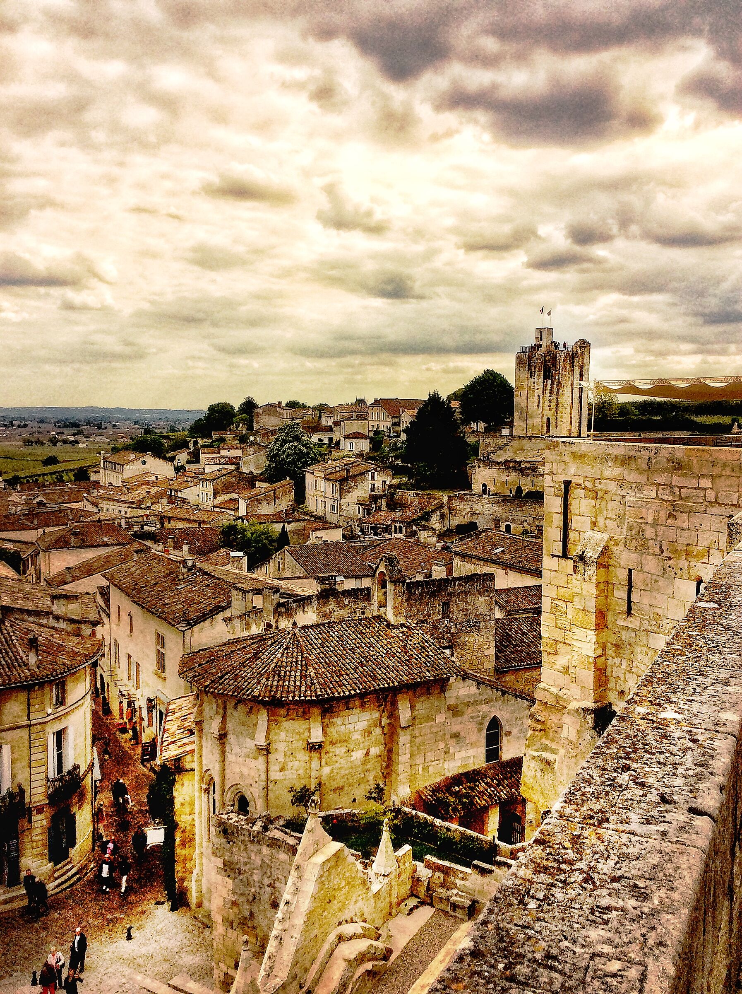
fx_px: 917
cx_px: 371
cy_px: 497
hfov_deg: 44.1
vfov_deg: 56.9
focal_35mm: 32
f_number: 2.4
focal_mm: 3.3
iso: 32
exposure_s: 1/1684
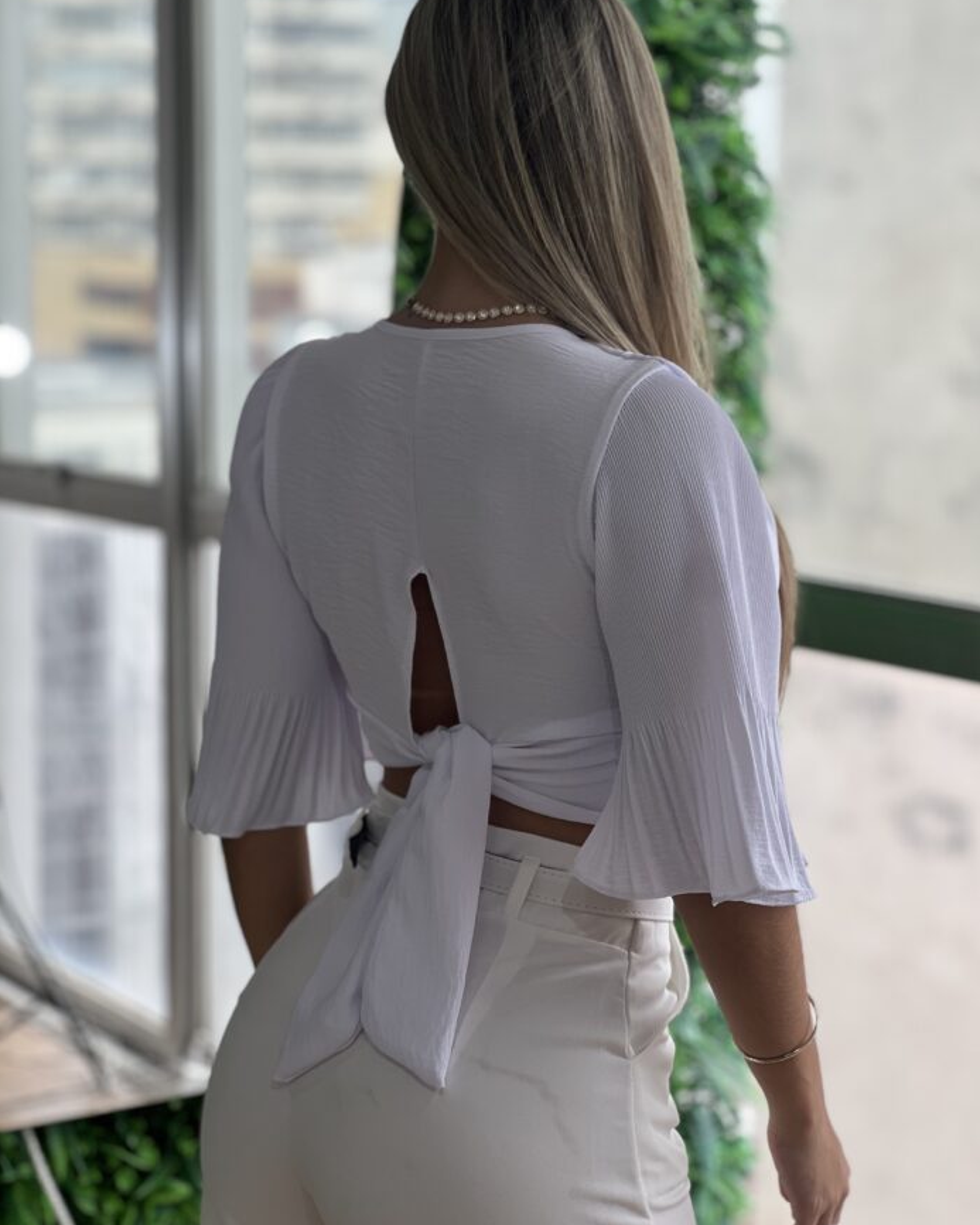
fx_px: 2936
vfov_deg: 23.6
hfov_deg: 18.9
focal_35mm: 81
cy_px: 572
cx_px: 492
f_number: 2.8
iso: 50
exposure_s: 1/120
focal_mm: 9
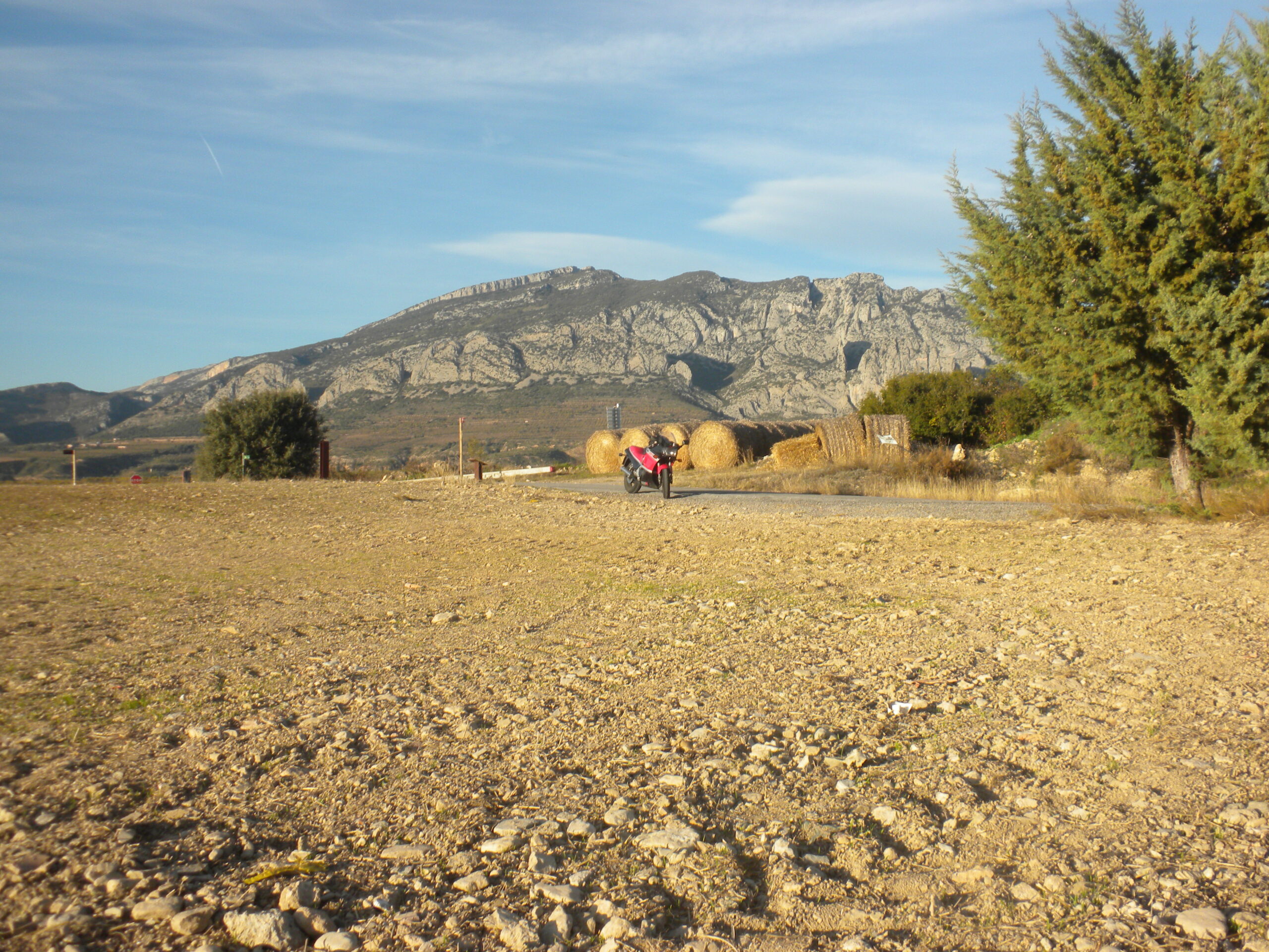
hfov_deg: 50.1
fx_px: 1356
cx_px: 634
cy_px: 476
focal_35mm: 37
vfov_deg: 38.7
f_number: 10
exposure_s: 1/82.2
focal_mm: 6.6
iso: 64
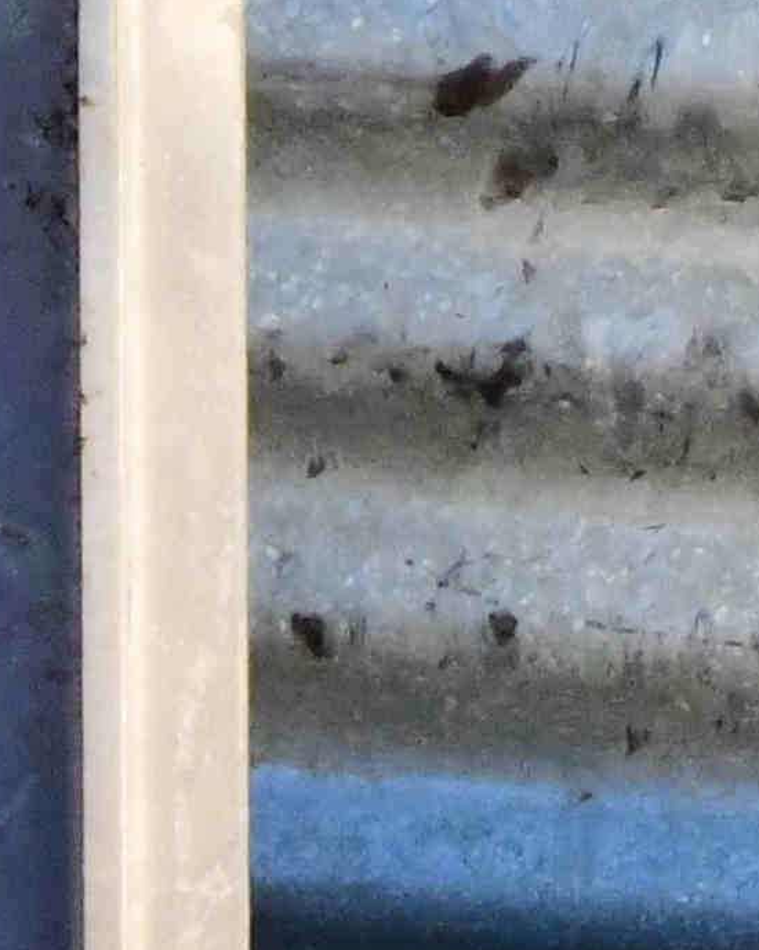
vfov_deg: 2.4
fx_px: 22417
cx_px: 1376
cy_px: -2128
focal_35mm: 798
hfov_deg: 1.9
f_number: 14
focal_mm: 70
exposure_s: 1/800
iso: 4000
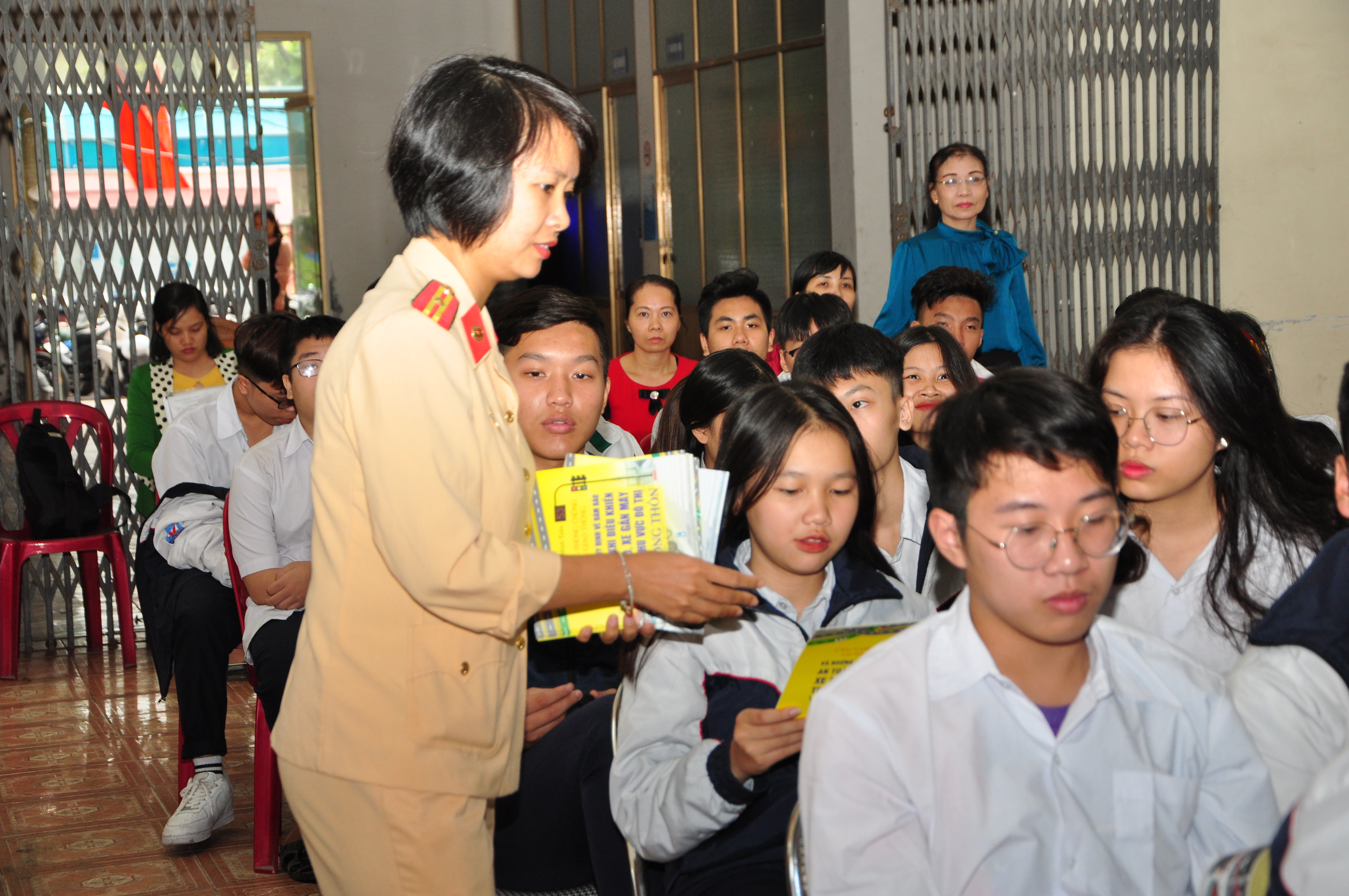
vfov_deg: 18.1
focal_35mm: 75
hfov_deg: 27.0
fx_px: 2807
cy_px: 448
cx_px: 674
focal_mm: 50
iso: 500
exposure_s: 1/200
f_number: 5
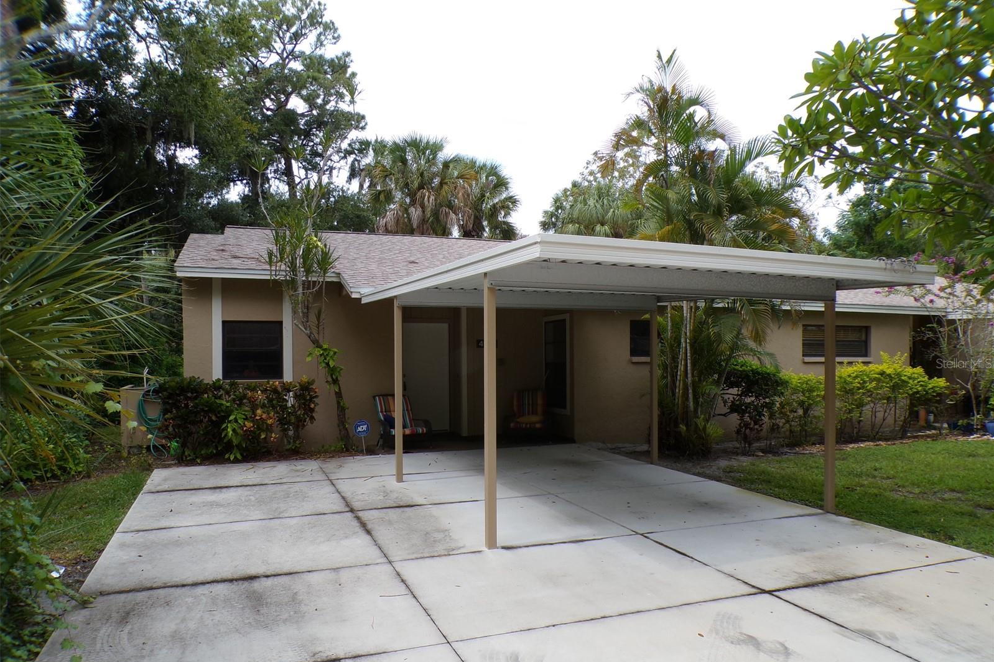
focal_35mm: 25
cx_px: 497
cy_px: 363
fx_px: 690
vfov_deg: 51.2
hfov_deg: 71.5
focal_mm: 4.3
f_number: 4.4
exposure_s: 1/280
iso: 100
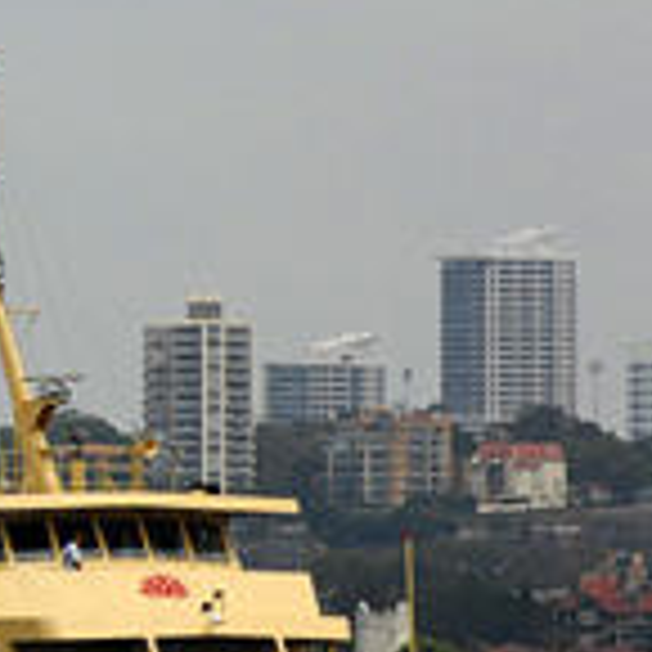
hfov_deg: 1.7
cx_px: -661
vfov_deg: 1.7
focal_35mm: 1054
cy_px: 330
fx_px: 22460
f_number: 8
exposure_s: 1/1000
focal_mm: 200
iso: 400
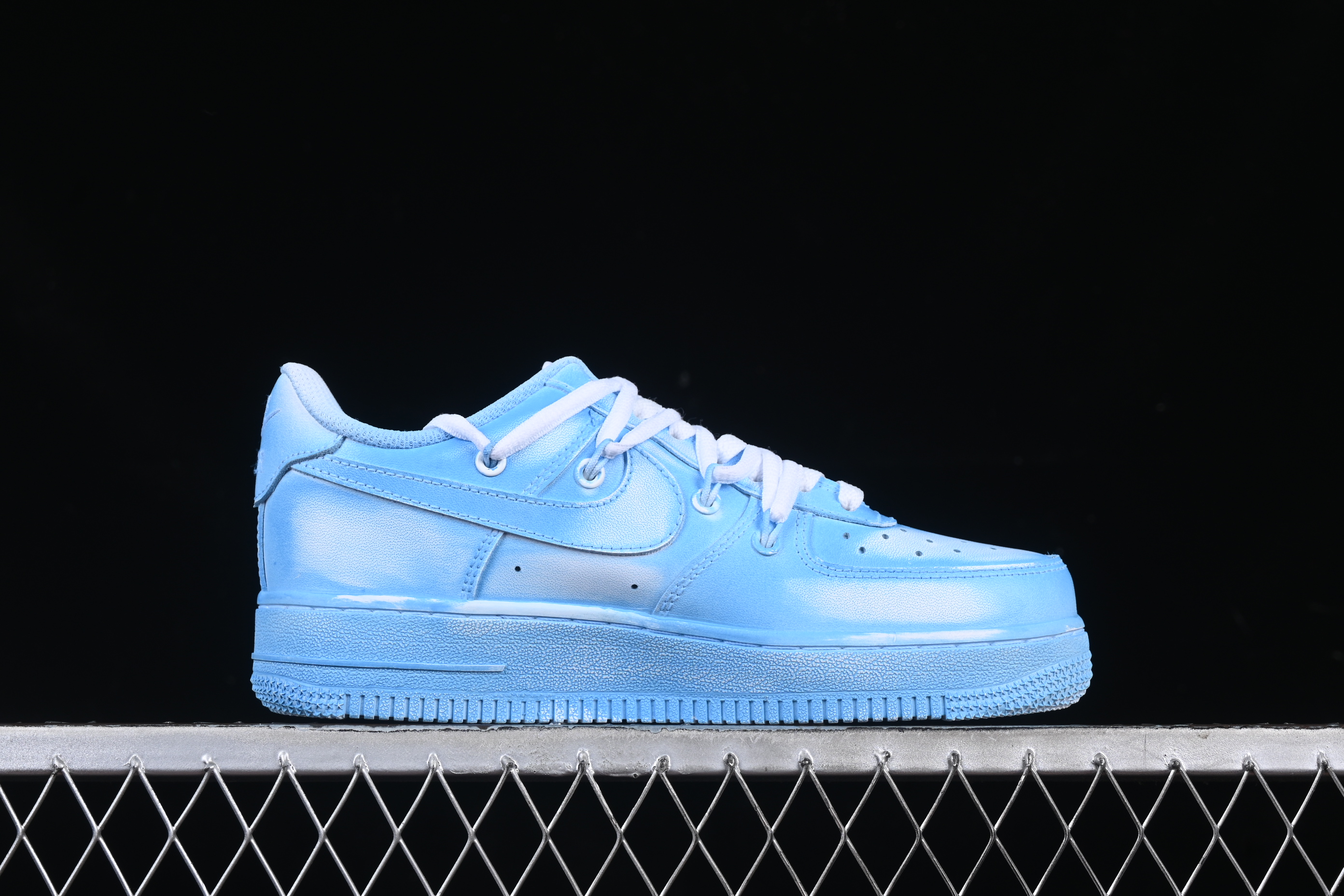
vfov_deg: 18.2
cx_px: 672
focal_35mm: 75
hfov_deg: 27.0
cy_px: 448
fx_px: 2800
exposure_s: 1/80
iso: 160
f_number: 8
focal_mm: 50
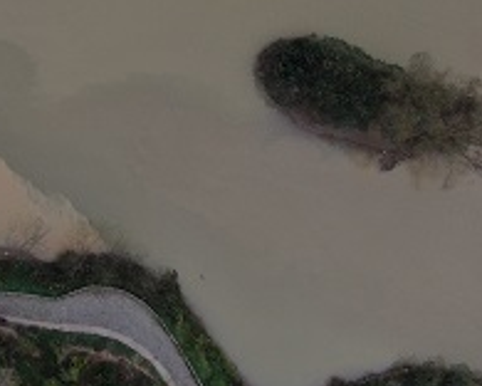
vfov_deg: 20.5
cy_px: -5
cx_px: -82
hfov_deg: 24.2
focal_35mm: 72
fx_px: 1027
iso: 100
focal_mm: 4.39
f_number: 2.8
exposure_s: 1/200
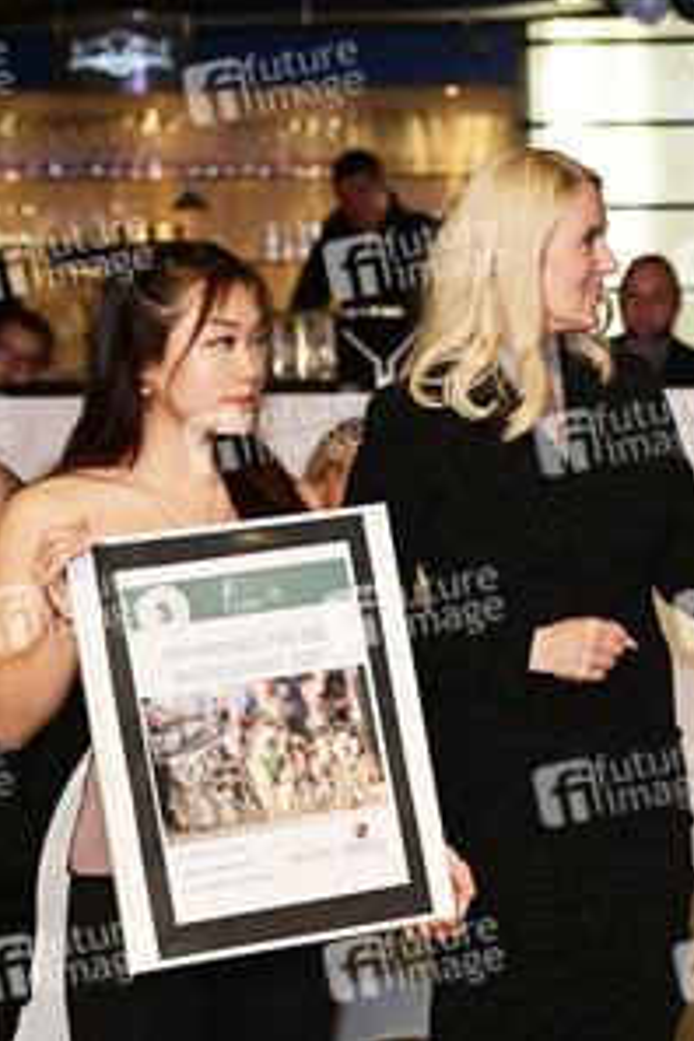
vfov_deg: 17.9
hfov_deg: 11.9
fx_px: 3296
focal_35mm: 114
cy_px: 522
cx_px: 671
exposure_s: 1/200
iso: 3200
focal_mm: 75
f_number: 3.5
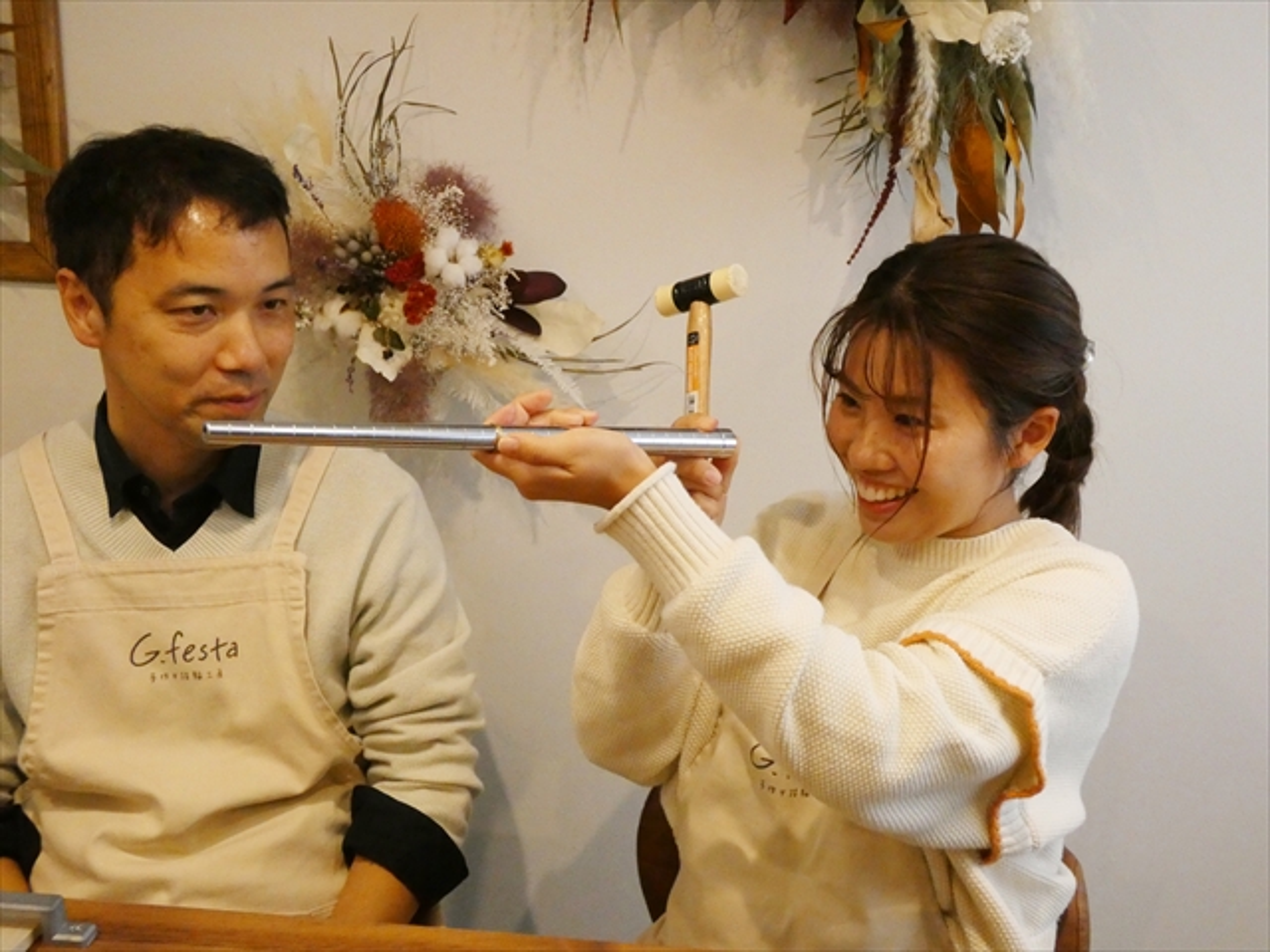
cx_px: 635
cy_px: 476
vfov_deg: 40.7
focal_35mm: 35
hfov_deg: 52.6
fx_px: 1284
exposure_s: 1/400
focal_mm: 6.2
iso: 1000
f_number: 3.4
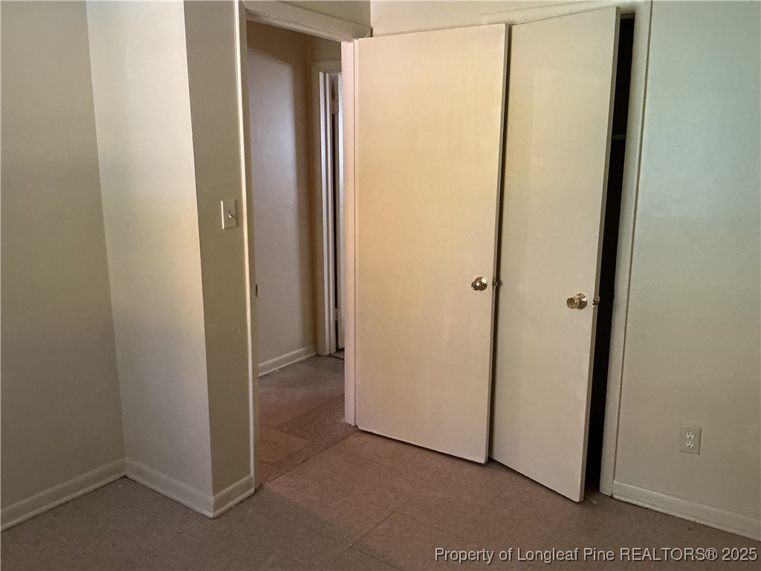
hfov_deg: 61.7
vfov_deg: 48.2
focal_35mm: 29
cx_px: 380
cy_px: 286
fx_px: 638
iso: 200
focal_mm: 3
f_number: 1.8
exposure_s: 1/40
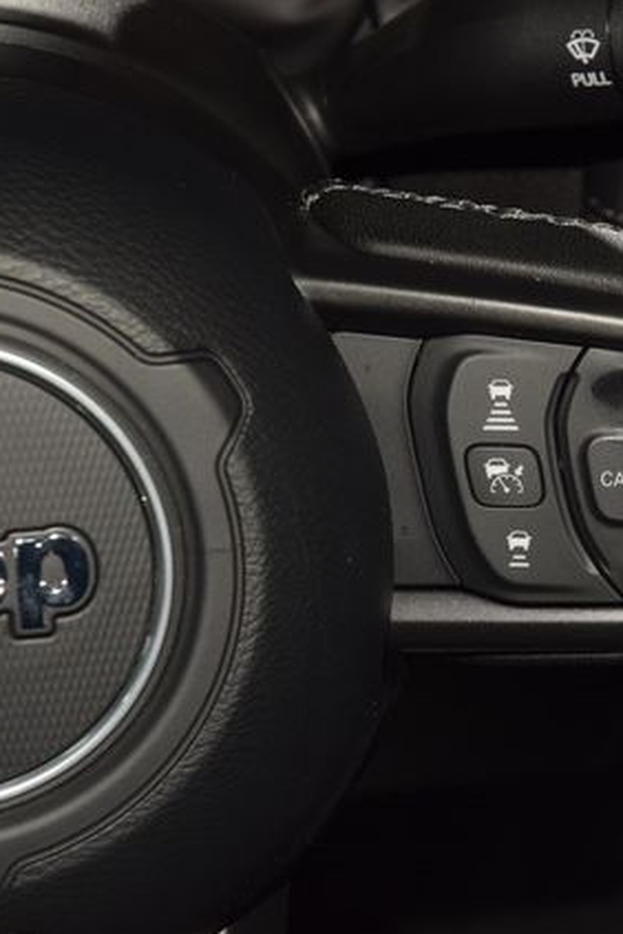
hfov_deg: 8.6
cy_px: 467
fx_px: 4127
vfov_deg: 12.9
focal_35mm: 159
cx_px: 645
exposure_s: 1/125
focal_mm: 70
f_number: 8
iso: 100
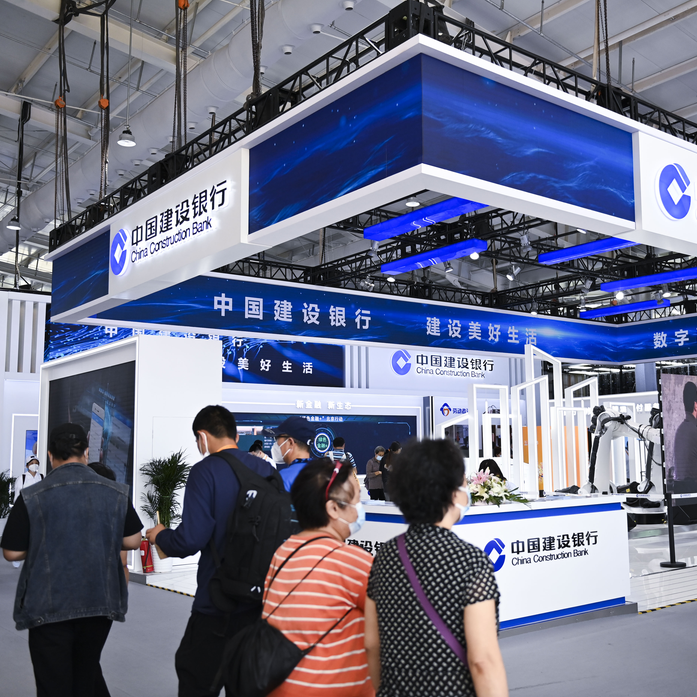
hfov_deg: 44.7
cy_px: 349
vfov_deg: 44.9
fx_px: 843
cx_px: 423
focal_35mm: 37
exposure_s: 1/1000
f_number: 2.8
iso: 900
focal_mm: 29
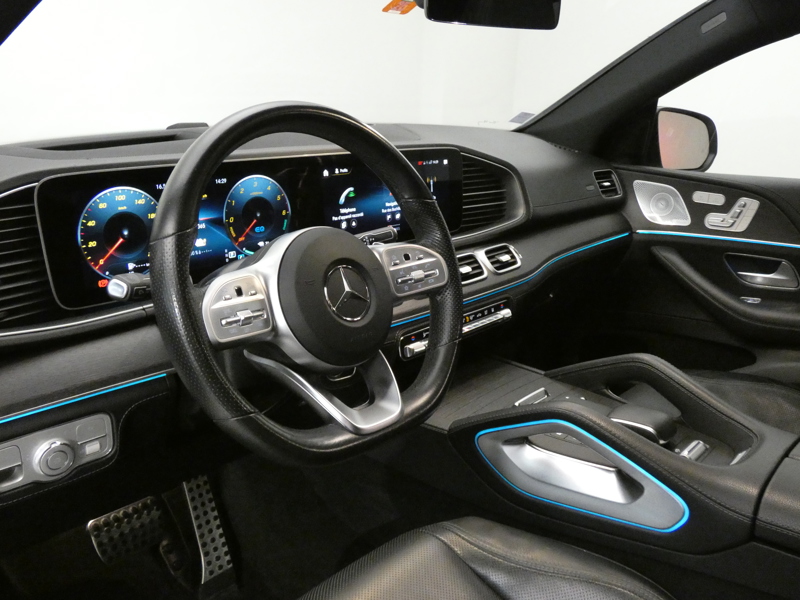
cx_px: 400
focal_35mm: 30
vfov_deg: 46.8
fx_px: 693
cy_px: 300
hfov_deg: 60.0
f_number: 3.3
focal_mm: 5.3
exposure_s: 1/30
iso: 1600
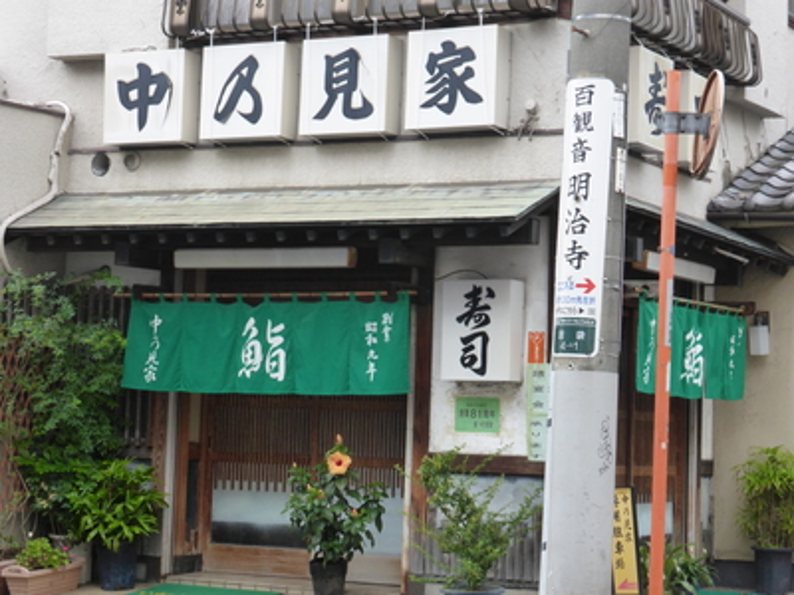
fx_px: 2087
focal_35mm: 91
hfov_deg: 21.5
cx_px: 397
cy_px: 298
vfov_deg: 16.2
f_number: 5.2
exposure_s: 1/200
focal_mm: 15.1
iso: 320
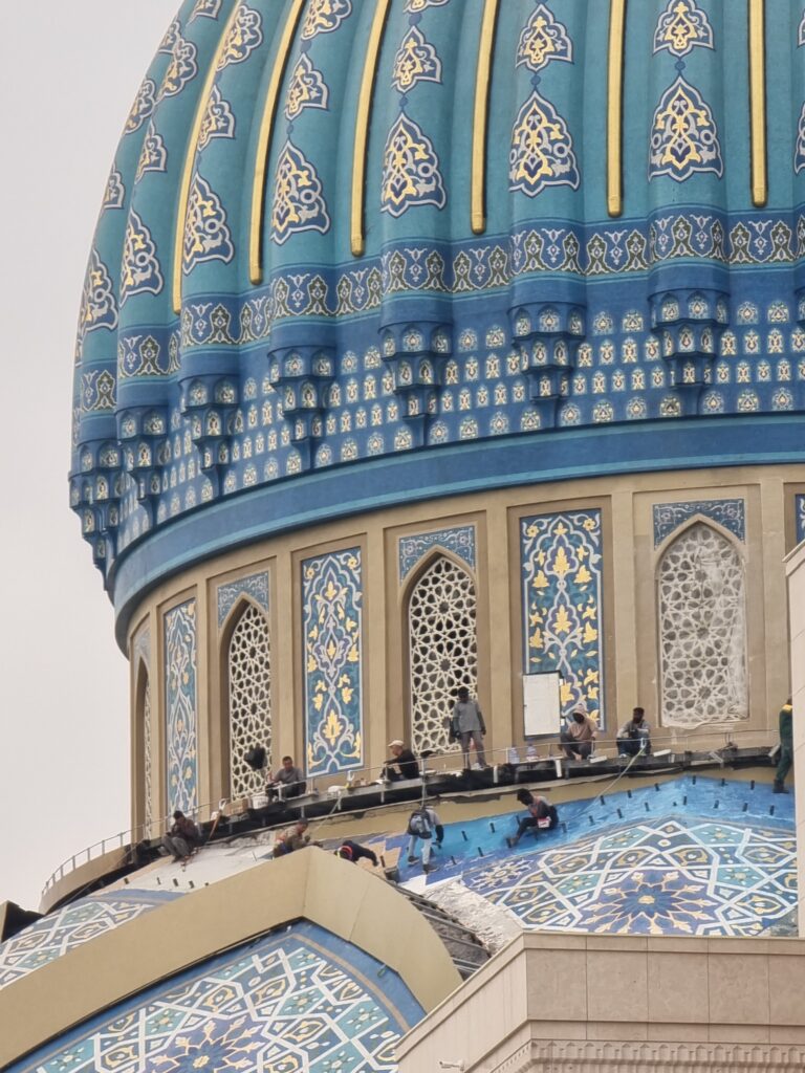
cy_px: 536
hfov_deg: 6.2
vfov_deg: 8.2
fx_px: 7442
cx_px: 402
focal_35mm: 240
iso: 64
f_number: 4.9
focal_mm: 30.6
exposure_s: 1/50
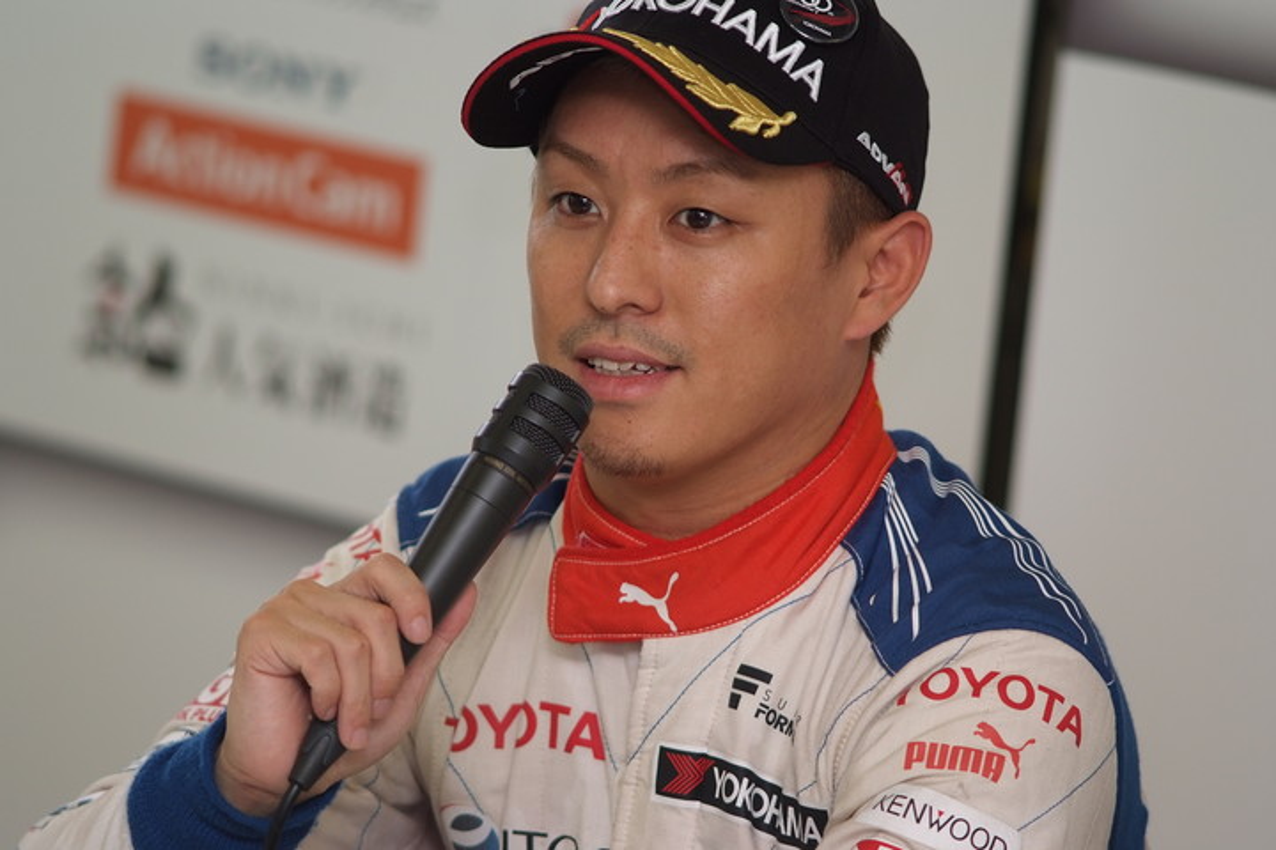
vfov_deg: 5.1
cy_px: 425
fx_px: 9569
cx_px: 638
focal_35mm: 270
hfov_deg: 7.6
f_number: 2.8
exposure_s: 1/250
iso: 400
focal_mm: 180
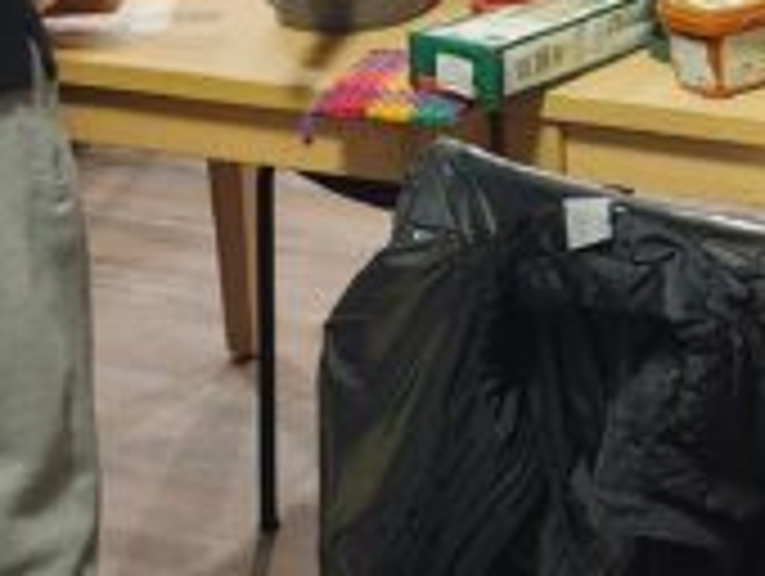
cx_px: 958
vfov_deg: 13.3
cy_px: -162
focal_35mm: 108
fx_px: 2390
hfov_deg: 17.2
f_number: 1.8
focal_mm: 5.54
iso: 640
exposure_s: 1/120
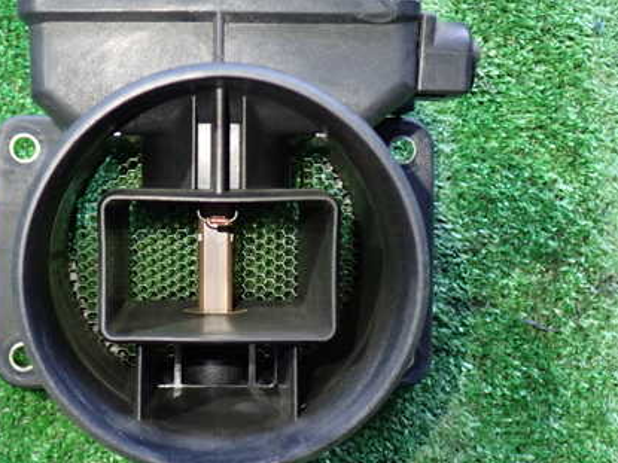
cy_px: 250
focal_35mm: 55
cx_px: 217
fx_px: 982
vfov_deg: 26.5
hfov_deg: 34.7
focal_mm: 6.83
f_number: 2.7
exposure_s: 1/30
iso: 800
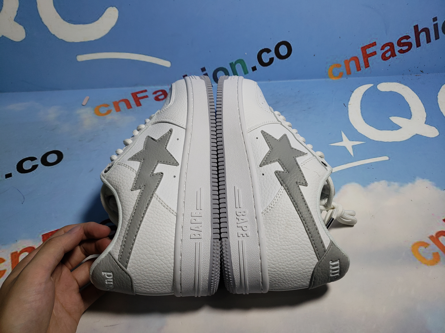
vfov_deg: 53.1
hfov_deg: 67.3
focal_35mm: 26
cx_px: 222
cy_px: 166
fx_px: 334
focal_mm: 4.3
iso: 50
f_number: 1.5
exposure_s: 1/686
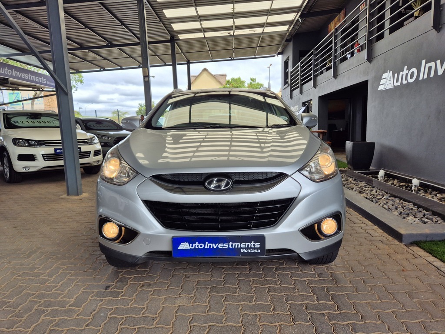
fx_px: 296
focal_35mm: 23
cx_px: 222
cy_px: 167
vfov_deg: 58.9
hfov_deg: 73.9
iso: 25
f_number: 1.8
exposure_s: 1/806
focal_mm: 5.4
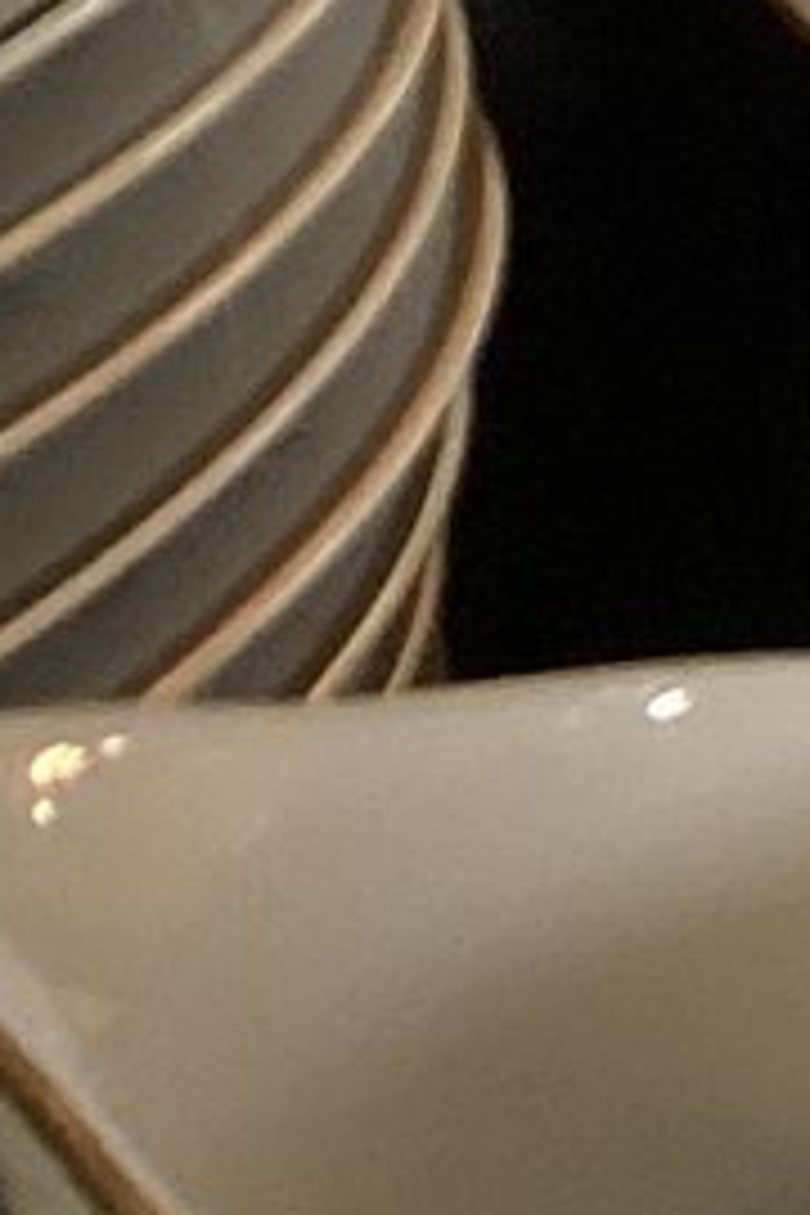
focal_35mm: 181
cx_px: 3220
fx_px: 6108
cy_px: -1096
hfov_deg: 6.3
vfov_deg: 10.6
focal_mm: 3.3
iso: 50
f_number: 2.4
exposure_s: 1/60
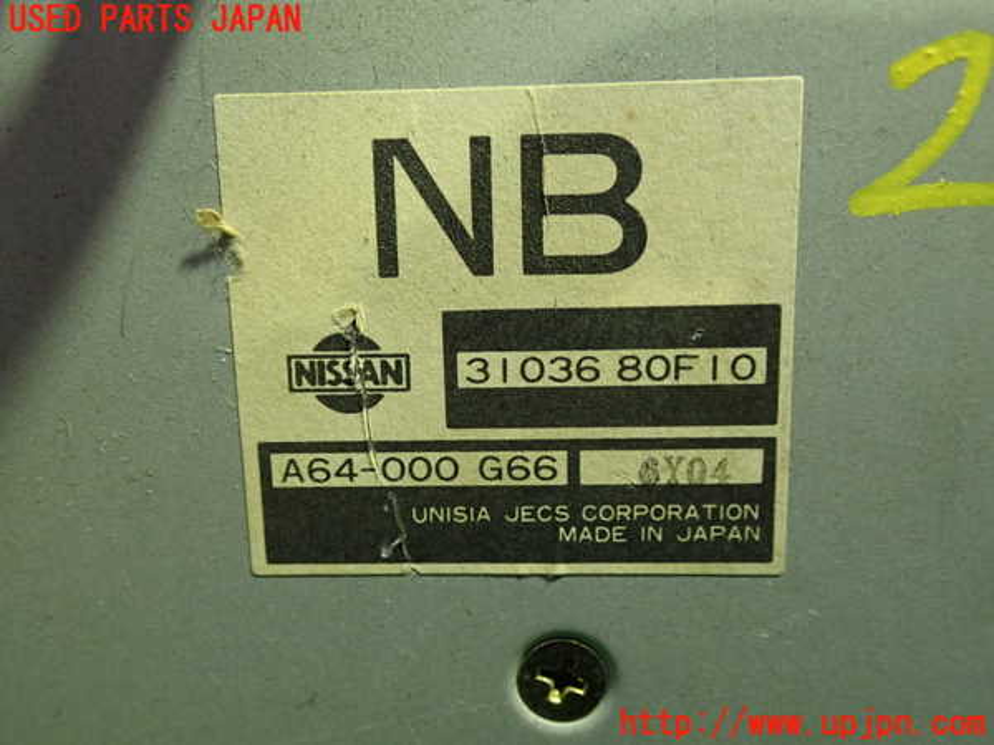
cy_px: 372
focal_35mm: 36
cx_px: 497
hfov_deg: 51.4
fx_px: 1034
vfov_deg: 39.7
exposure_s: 1/40
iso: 500
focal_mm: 6.37
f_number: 2.5
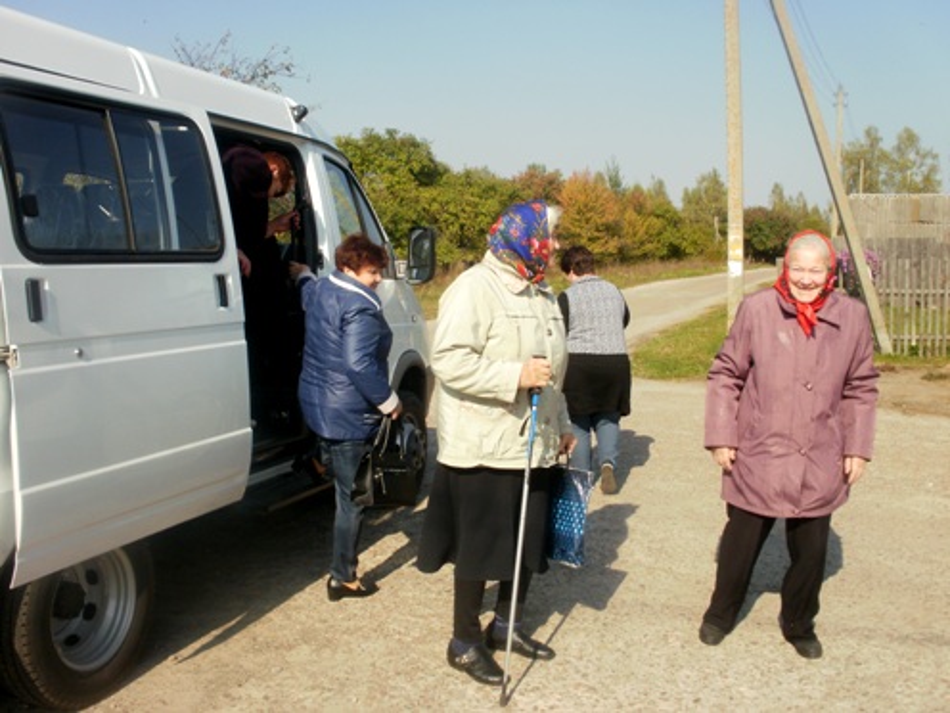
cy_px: 356
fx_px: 988
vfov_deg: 39.7
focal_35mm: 36
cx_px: 475
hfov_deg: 51.4
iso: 100
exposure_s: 1/400
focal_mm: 6.3
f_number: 5.6
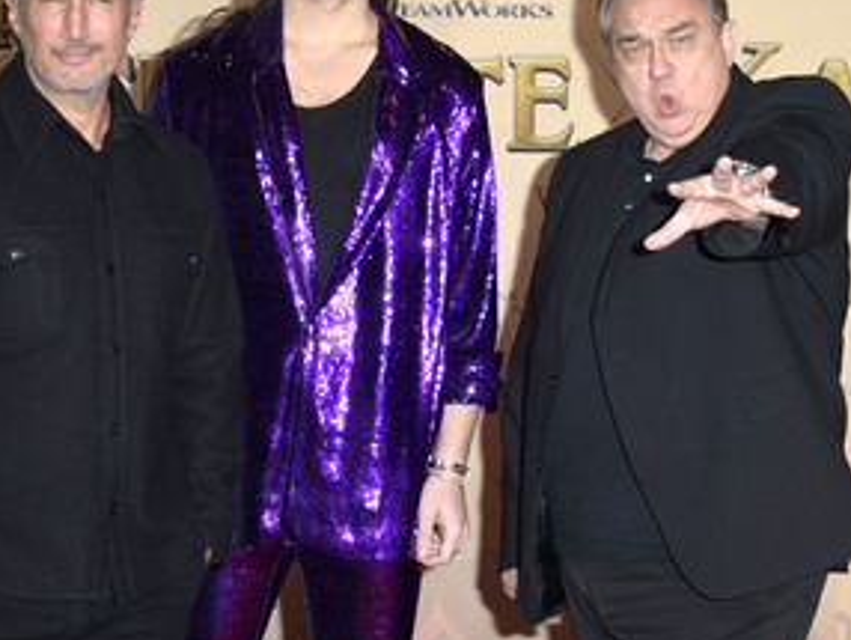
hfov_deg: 19.0
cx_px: 332
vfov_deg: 14.4
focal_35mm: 103
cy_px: 223
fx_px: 2534
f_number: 5.6
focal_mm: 68
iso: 500
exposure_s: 1/250
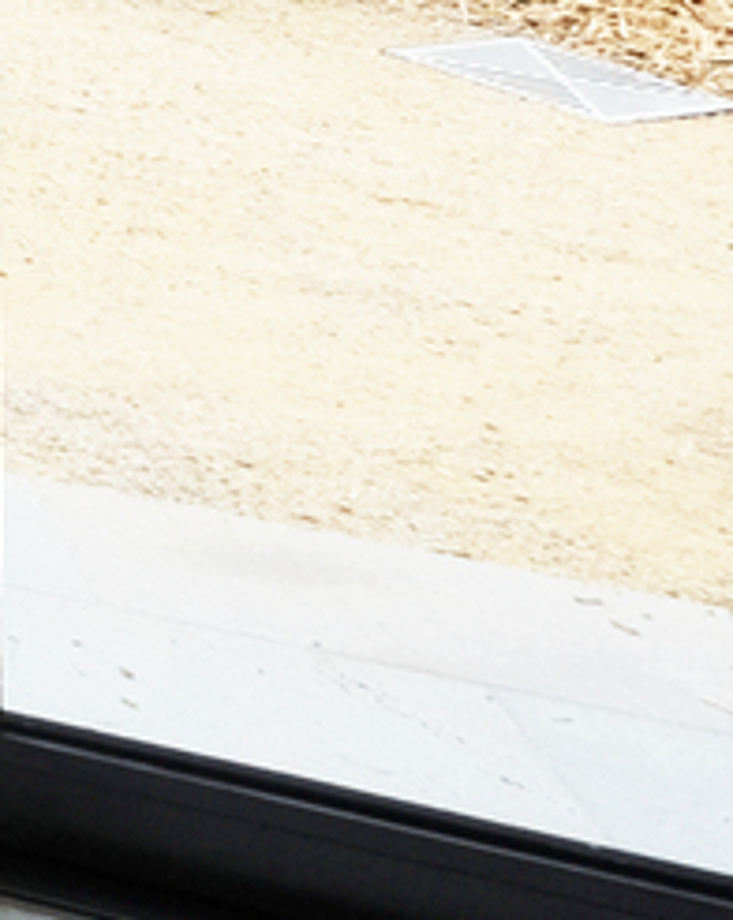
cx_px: -1986
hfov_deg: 9.0
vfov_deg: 17.2
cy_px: -841
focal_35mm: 86
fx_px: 2338
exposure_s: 1/150
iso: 250
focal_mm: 10
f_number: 4
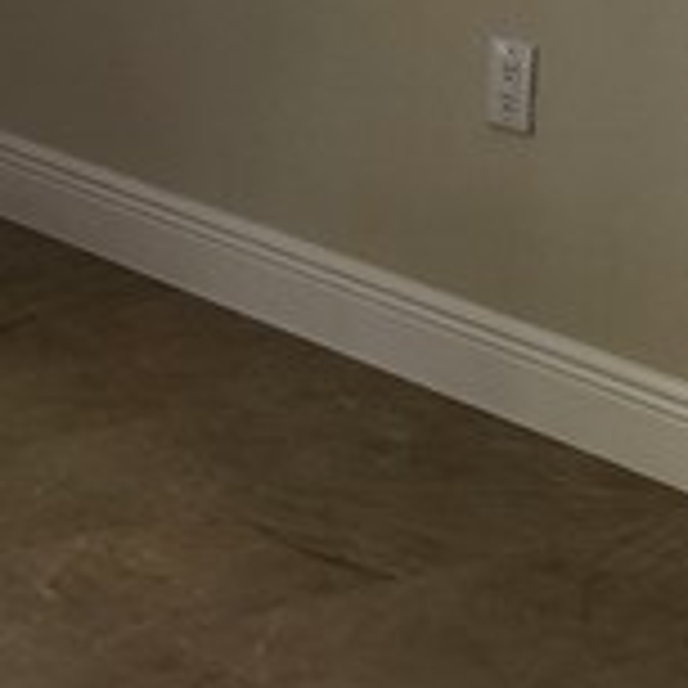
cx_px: -252
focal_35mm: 142
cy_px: -238
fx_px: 3193
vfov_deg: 11.9
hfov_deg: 11.9
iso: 50
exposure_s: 1/172
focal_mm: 5
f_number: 1.8
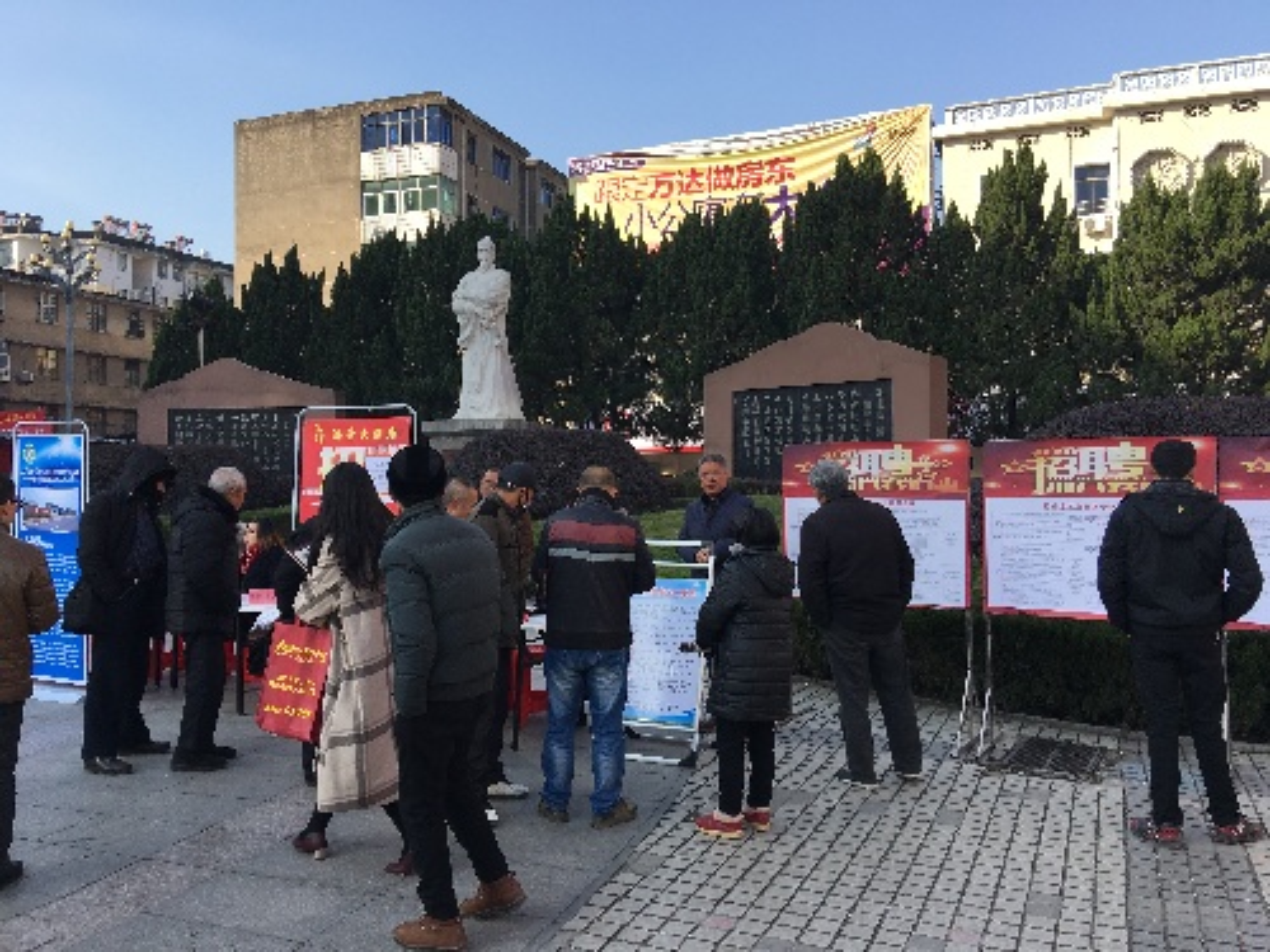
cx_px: 635
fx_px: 1064
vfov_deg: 48.2
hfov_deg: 61.7
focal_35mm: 29
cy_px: 476
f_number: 2.2
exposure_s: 1/641
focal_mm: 4.15
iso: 25
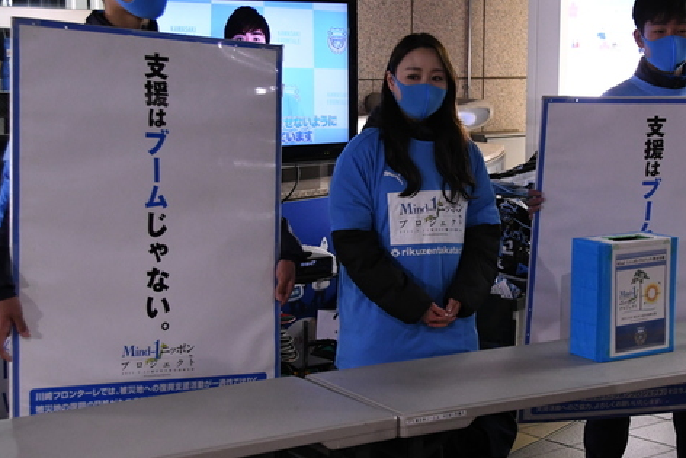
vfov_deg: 18.2
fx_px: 1426
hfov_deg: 26.9
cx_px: 458
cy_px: 240
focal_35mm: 75
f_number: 5
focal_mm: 31
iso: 2500
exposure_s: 1/160
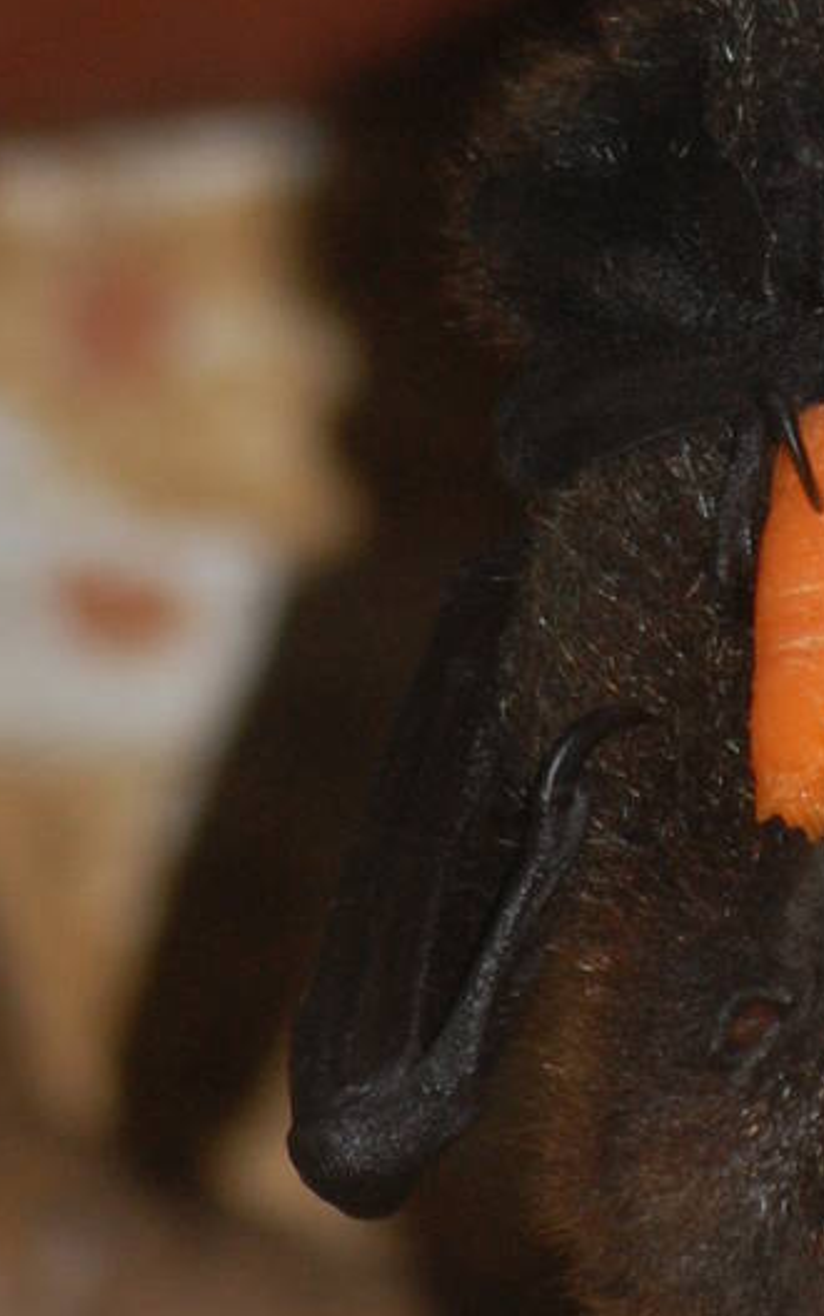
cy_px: 57
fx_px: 33262
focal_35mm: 927
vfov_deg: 2.3
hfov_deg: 1.4
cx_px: 829
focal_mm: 200
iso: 640
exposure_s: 1/60
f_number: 5.6
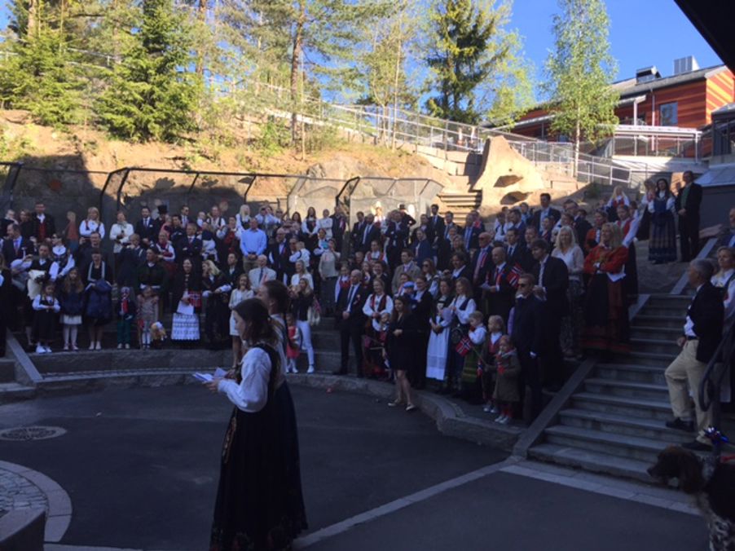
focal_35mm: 29
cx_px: 368
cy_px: 276
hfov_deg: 61.7
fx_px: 616
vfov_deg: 48.2
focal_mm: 4.15
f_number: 2.2
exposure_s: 1/434
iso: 32
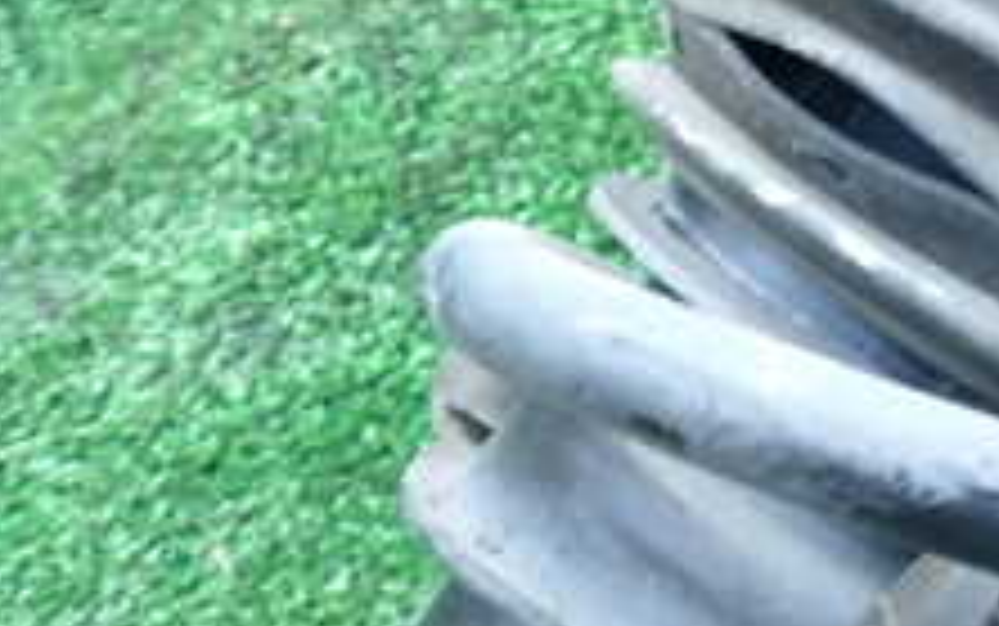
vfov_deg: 14.6
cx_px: 1242
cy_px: -162
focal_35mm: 86
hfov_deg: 22.0
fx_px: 2343
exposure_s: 1/30
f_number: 2.3
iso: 200
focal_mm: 5.4
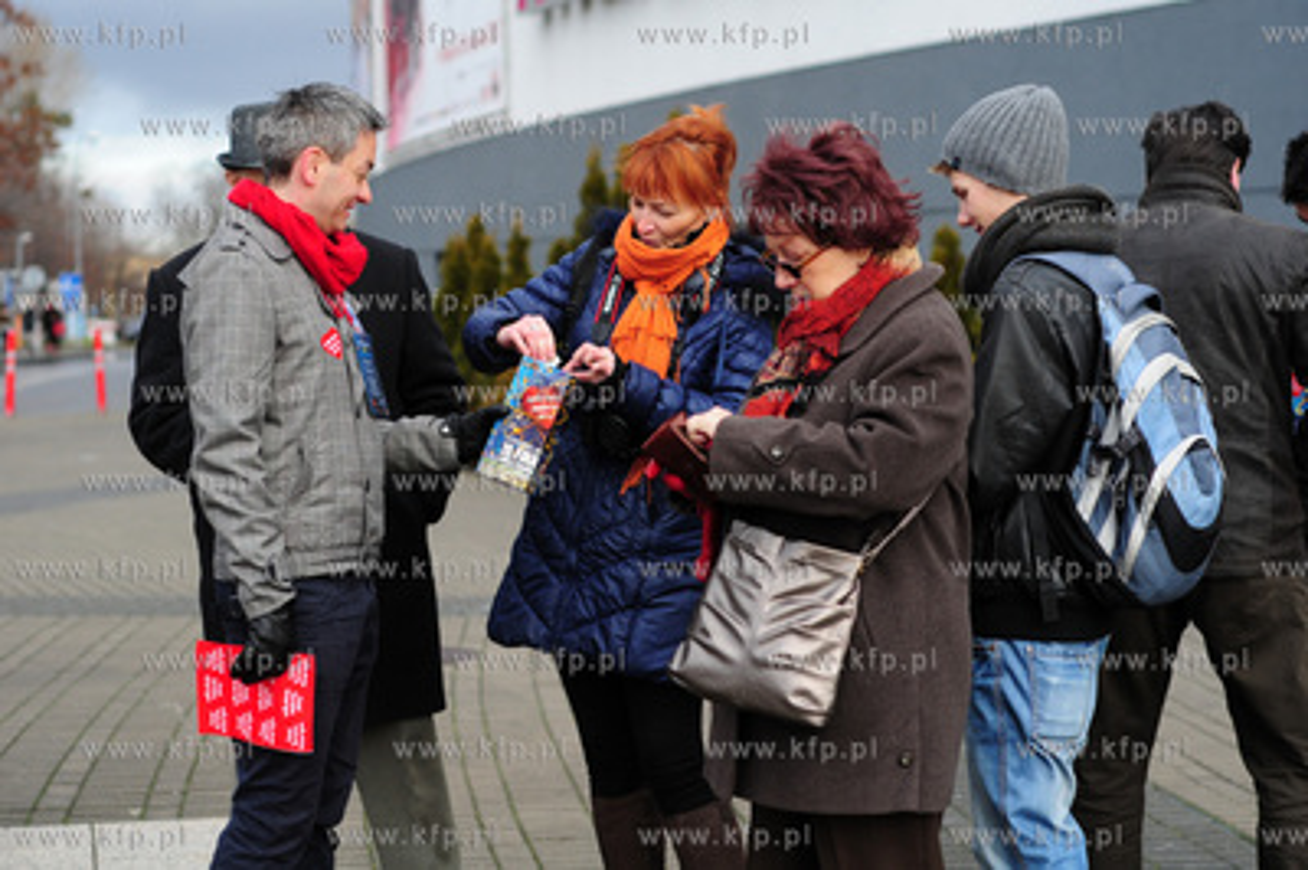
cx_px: 654
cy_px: 435
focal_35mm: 75
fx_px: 2723
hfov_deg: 27.0
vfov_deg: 18.2
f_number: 2.8
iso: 250
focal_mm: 50
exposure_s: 1/500
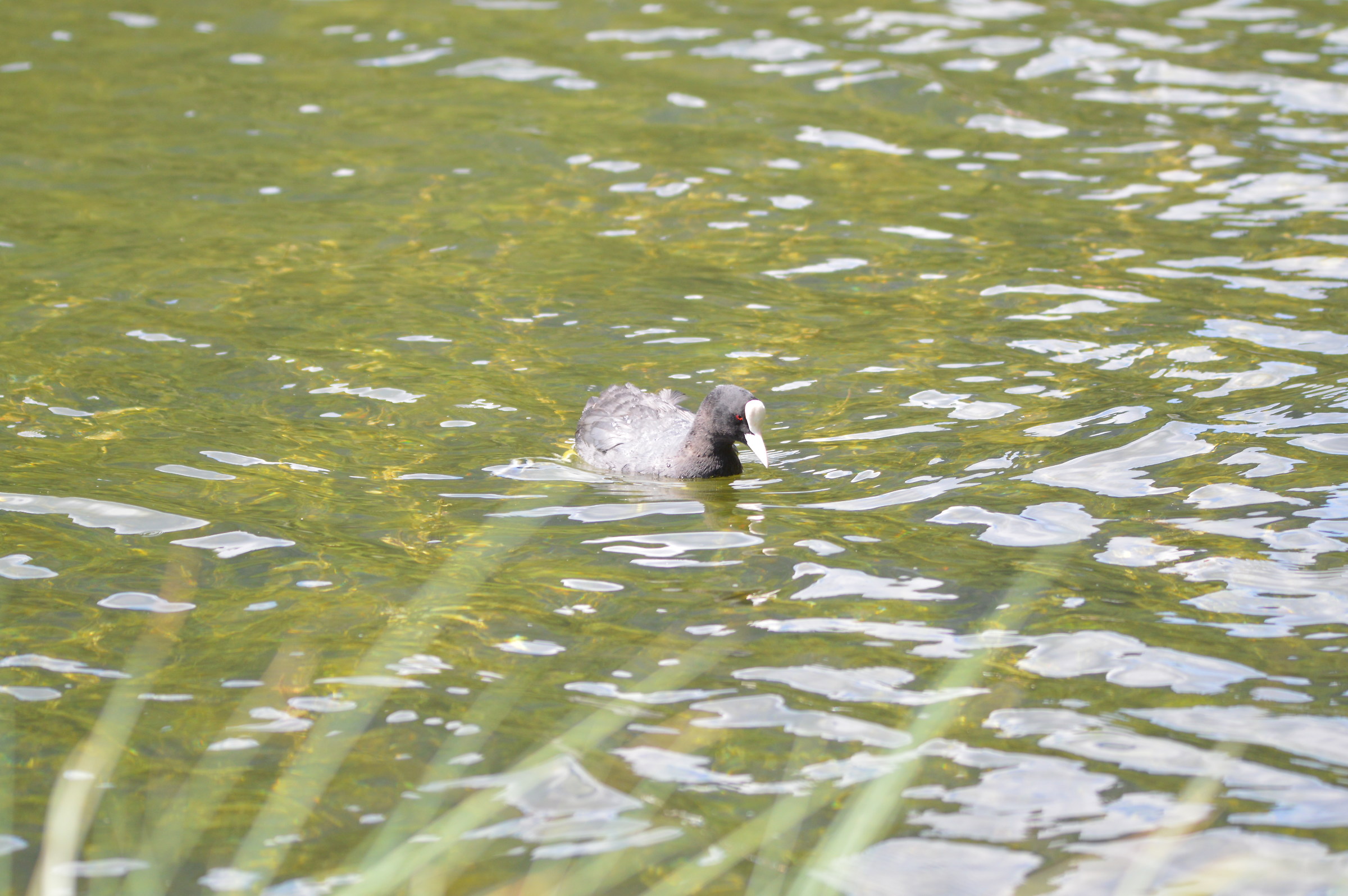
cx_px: 674
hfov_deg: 11.4
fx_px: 6734
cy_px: 448
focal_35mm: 180
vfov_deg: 7.6
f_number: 4.5
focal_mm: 120
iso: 400
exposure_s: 1/500
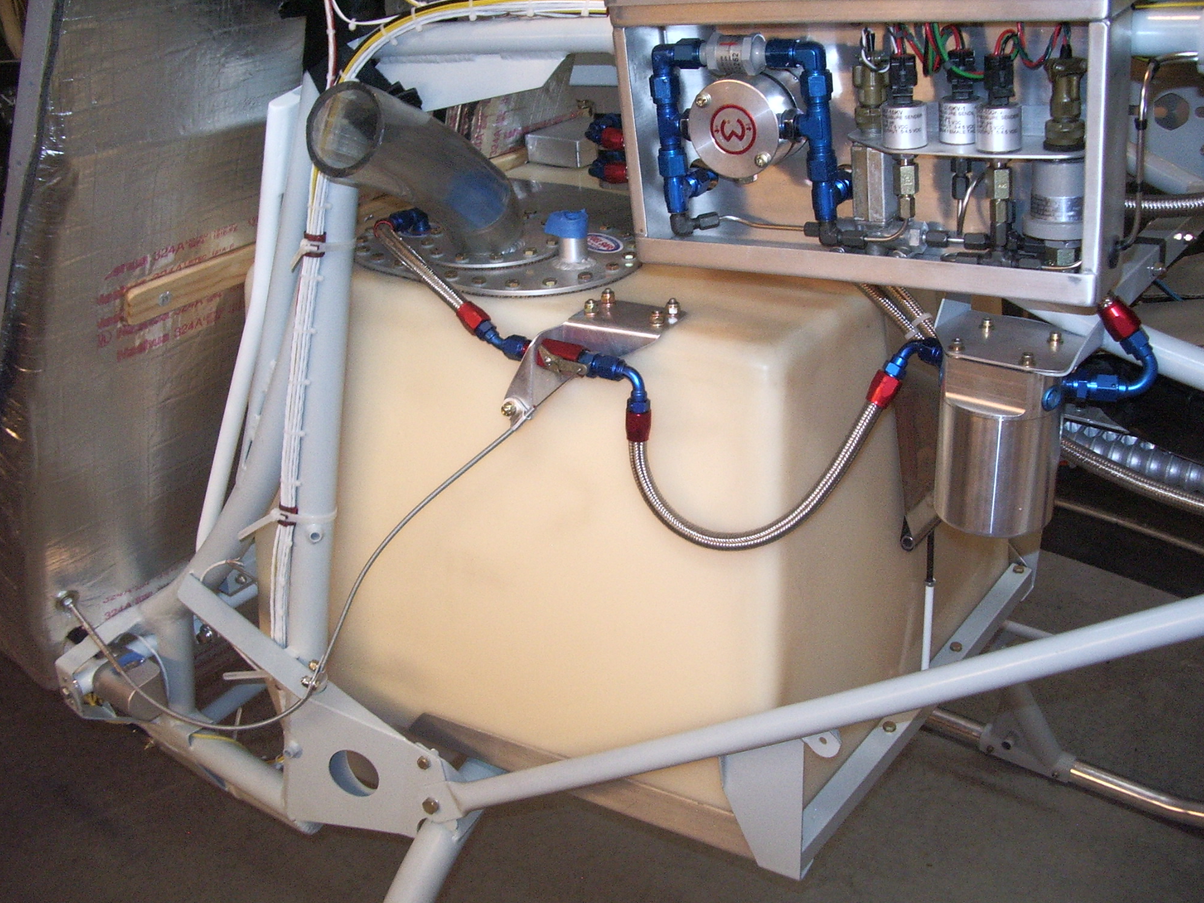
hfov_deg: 51.4
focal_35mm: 36
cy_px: 452
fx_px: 1252
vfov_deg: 39.7
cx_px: 597
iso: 200
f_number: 2.6
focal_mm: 5.8
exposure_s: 1/40
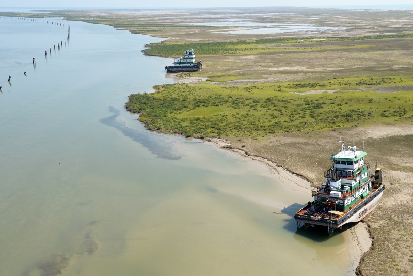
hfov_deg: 48.4
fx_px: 459
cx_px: 206
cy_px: 138
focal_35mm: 40
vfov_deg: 33.4
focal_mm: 40
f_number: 13
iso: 800
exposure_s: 1/640
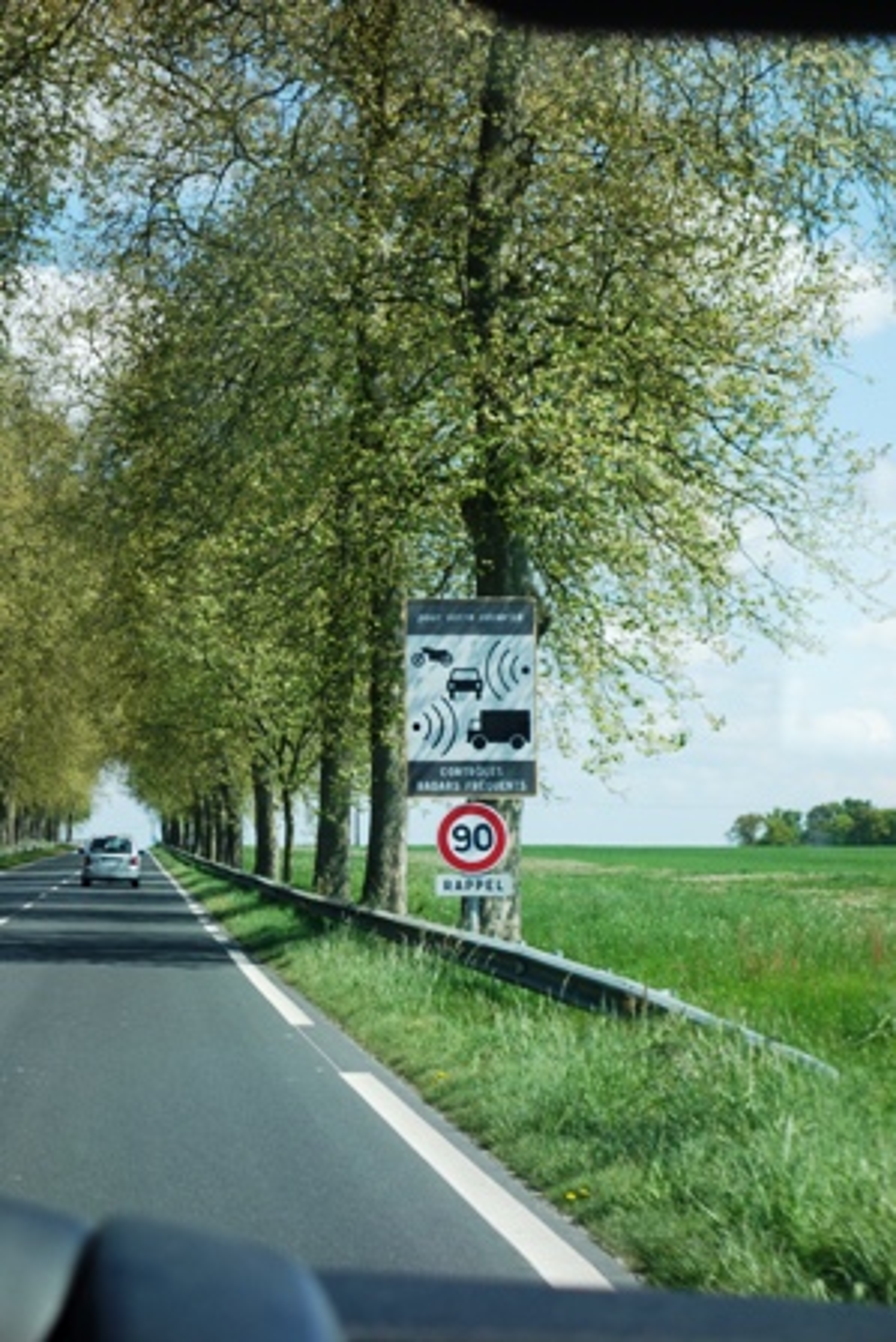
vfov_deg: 21.0
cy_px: 671
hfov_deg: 14.1
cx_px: 448
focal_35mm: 97
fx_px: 3618
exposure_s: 1/500
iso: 125
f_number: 5.6
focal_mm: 35.96
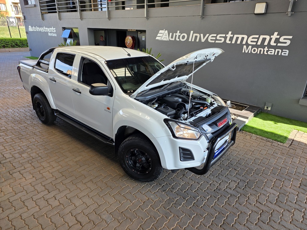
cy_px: 115
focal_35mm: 23
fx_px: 204
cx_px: 154
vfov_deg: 58.9
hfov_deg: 73.9
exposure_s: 1/180
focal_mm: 6.25
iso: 40
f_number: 1.7
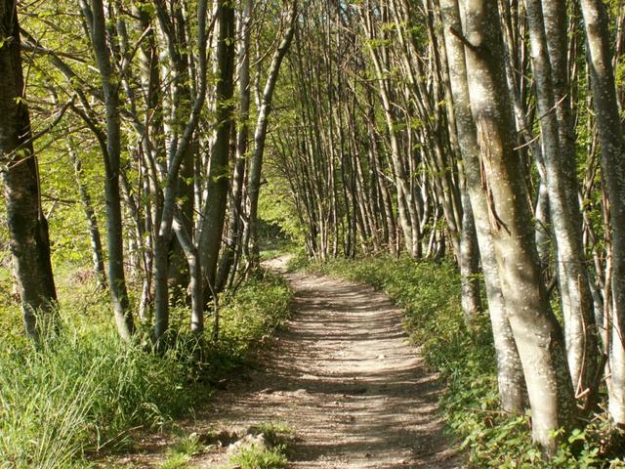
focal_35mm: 64
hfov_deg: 30.3
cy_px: 234
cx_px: 312
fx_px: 1156
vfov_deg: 22.9
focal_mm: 10.69
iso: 50
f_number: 3.2
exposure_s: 1/160
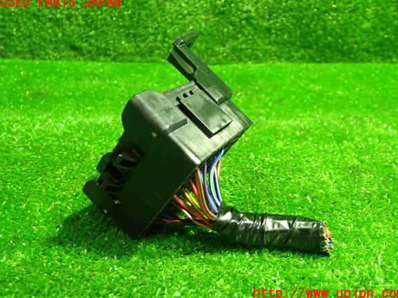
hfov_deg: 58.4
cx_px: 202
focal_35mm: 31
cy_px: 148
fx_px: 356
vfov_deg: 45.4
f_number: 2.3
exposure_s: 1/30
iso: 640
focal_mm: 5.4
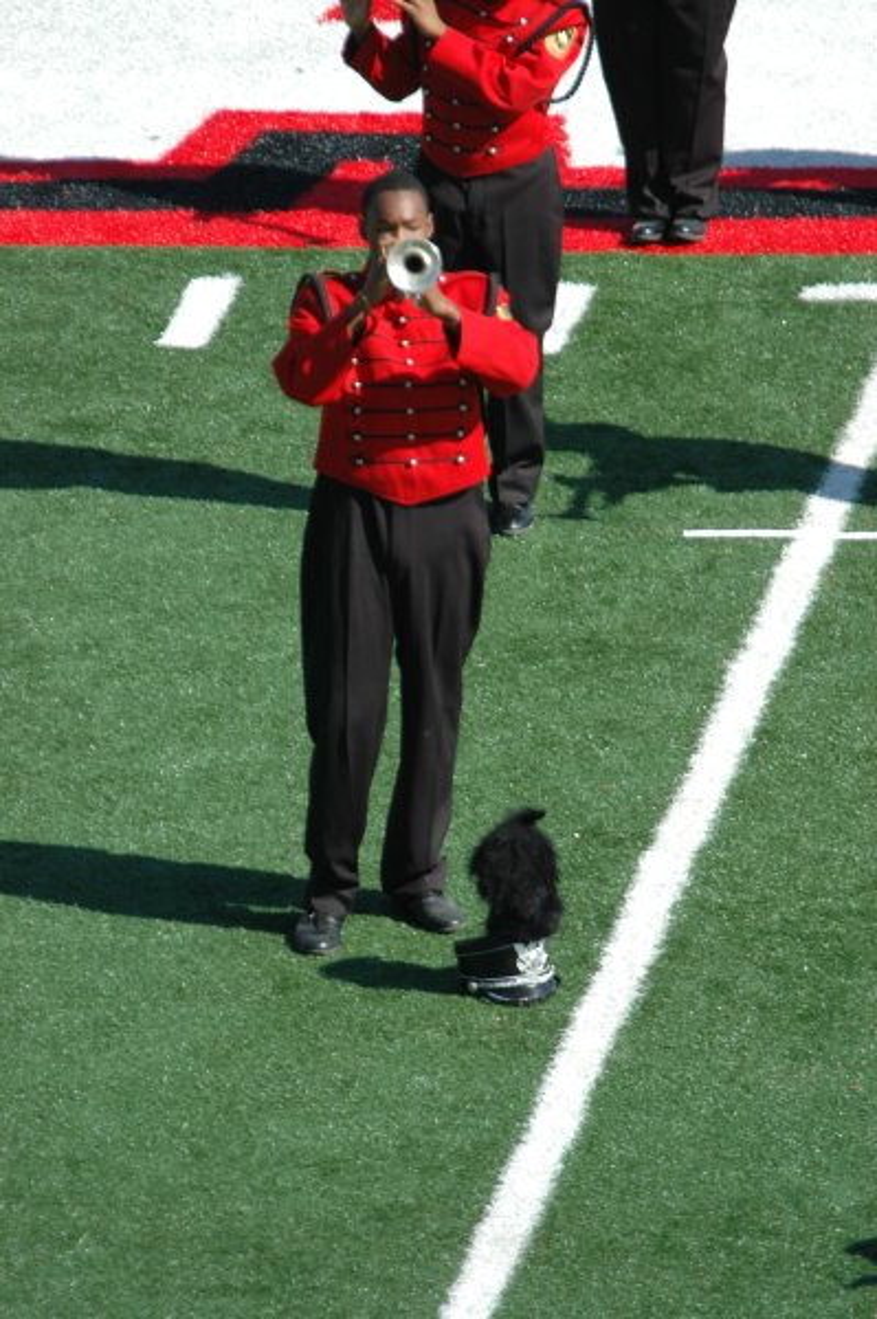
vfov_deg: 3.4
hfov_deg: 2.3
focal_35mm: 600
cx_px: 438
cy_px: 660
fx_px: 21961
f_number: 5.6
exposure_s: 1/640
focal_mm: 400
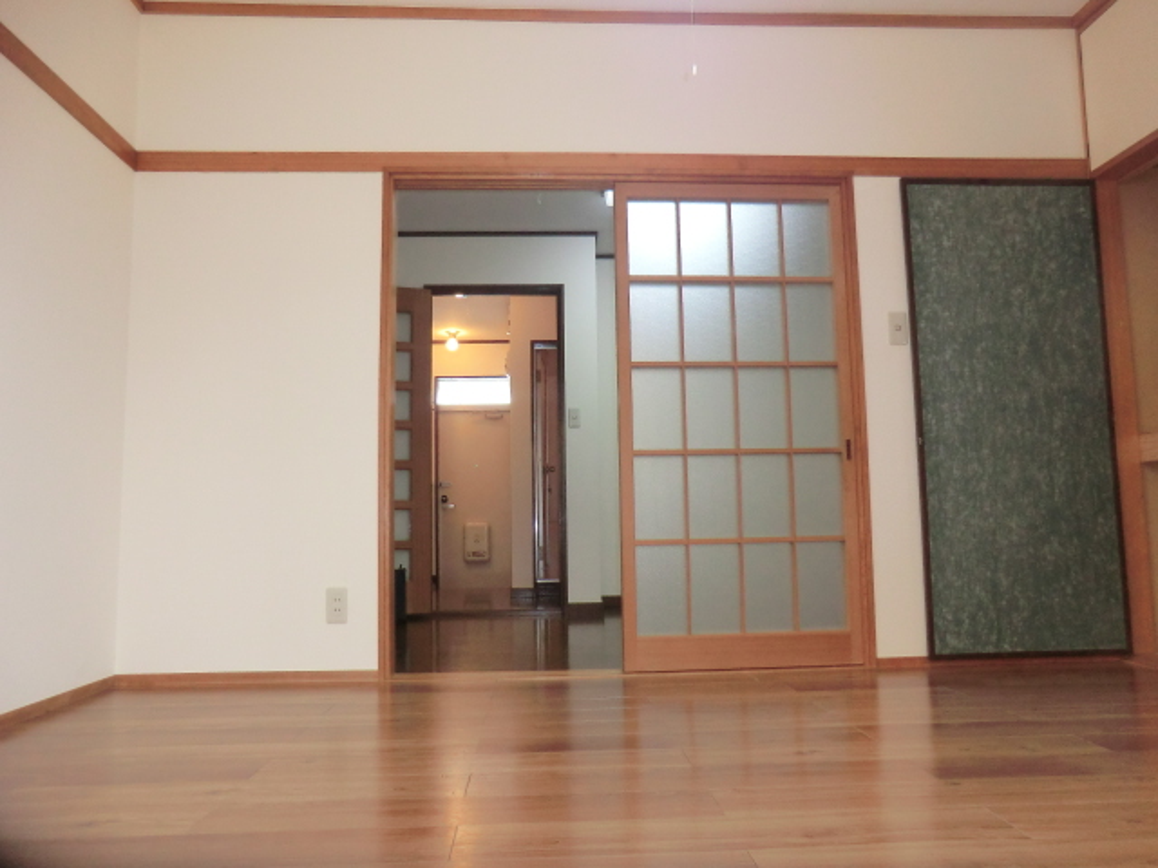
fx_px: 803
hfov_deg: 71.6
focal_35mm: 24
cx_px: 579
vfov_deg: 56.8
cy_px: 434
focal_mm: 4.3
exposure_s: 1/60
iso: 250
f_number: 3.2
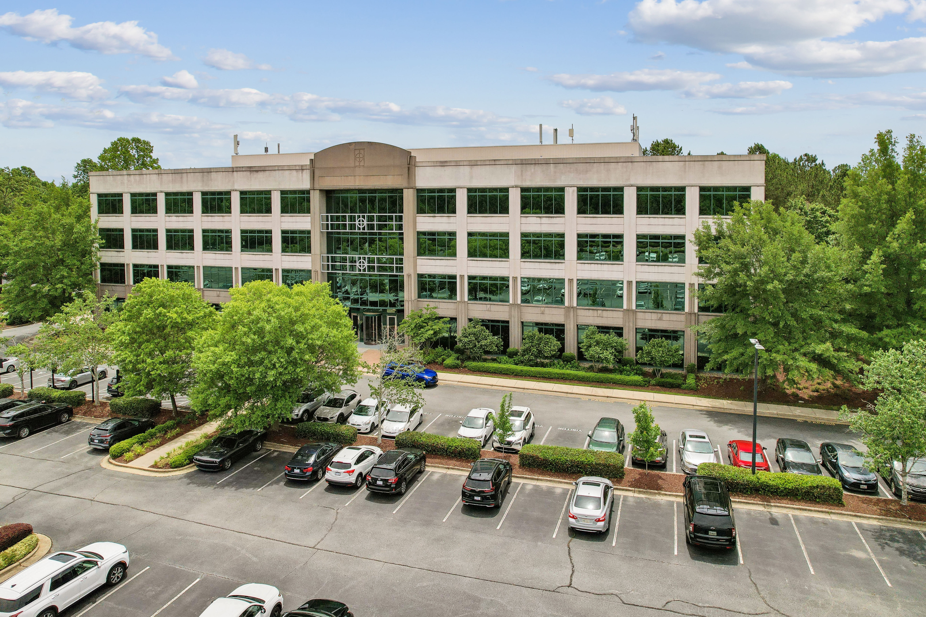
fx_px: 566
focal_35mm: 22
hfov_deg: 78.6
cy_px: 308
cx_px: 463
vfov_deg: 57.2
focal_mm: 8.4
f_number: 2.8
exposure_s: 1/250
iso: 100
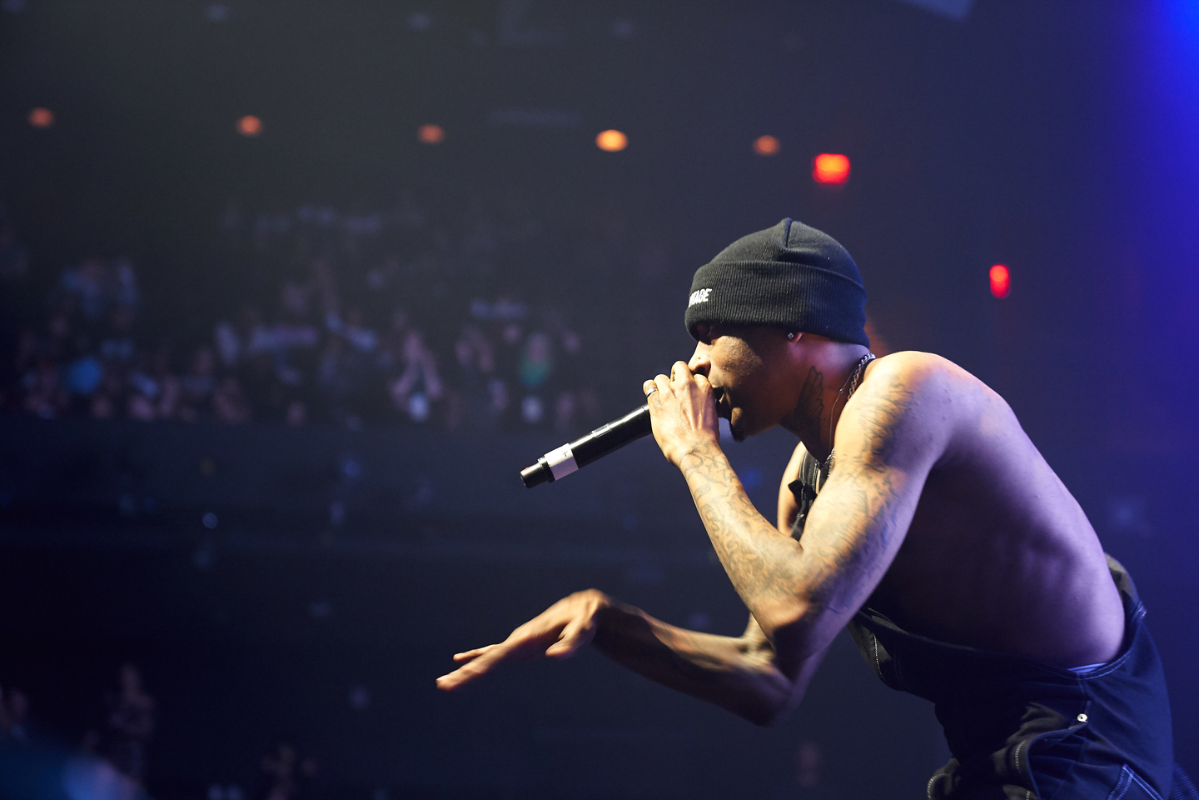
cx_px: 600
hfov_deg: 28.8
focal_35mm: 70
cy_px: 400
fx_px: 2331
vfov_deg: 19.5
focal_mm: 70
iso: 6400
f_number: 2.8
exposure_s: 1/80
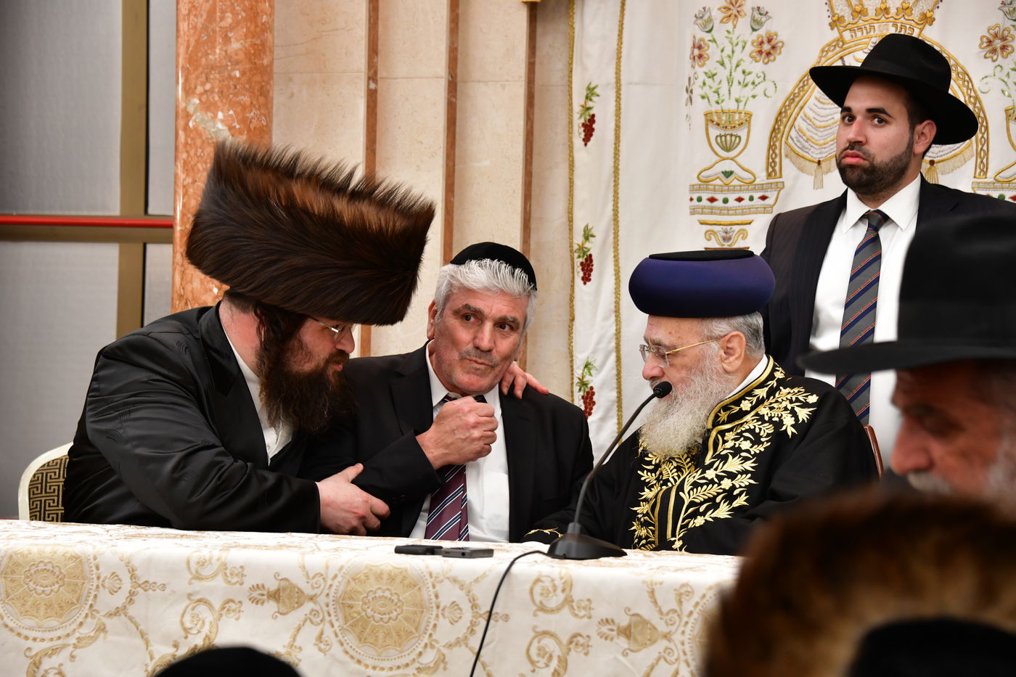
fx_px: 2540
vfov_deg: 15.2
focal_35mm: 90
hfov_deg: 22.6
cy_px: 338
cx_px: 508
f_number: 5.6
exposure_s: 1/100
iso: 1600
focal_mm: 90
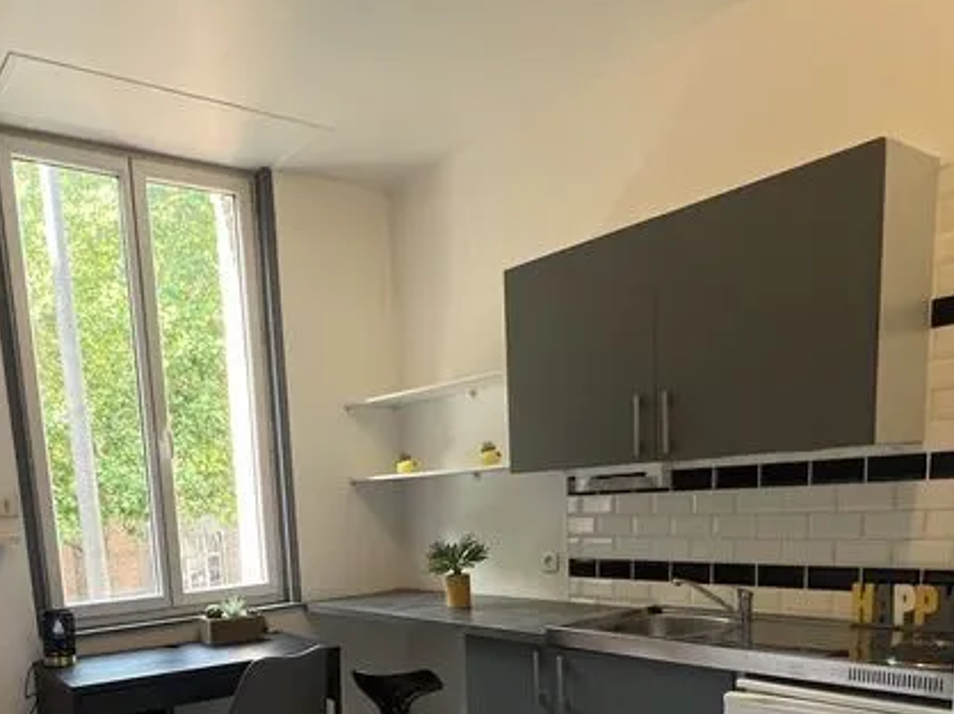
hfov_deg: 62.4
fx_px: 771
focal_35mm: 28
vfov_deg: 45.1
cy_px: 644
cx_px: 342
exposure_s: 1/100
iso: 200
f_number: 1.8
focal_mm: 1.57
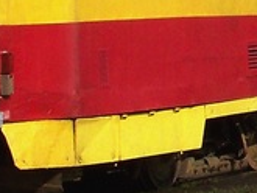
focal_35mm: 317
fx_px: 2355
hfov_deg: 6.1
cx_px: 458
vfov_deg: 4.7
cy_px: -28
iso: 100
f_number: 7.1
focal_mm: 8.5
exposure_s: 1/640
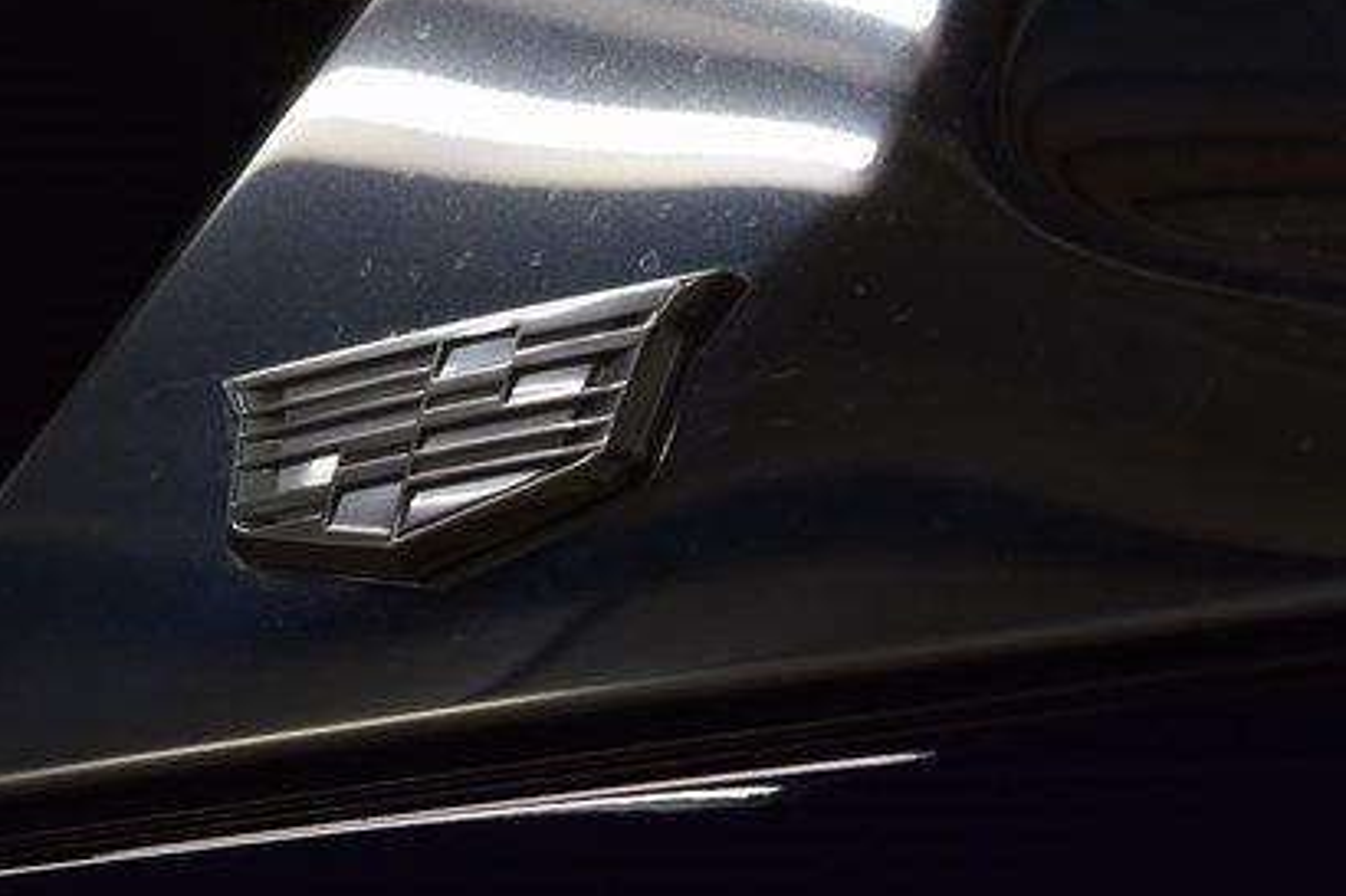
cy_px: 422
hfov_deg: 12.5
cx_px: 466
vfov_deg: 8.4
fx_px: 6129
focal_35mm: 164
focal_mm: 70
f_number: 9
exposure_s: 1/125
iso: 720
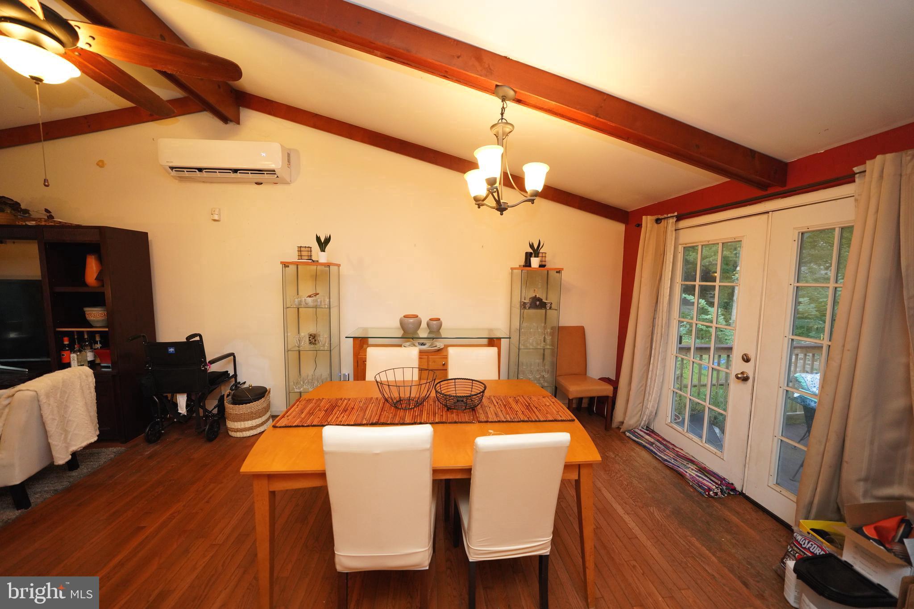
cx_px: 457
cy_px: 304
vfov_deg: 90.0
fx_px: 305
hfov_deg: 112.6
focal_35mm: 12
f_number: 2.8
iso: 3200
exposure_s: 1/160
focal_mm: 12
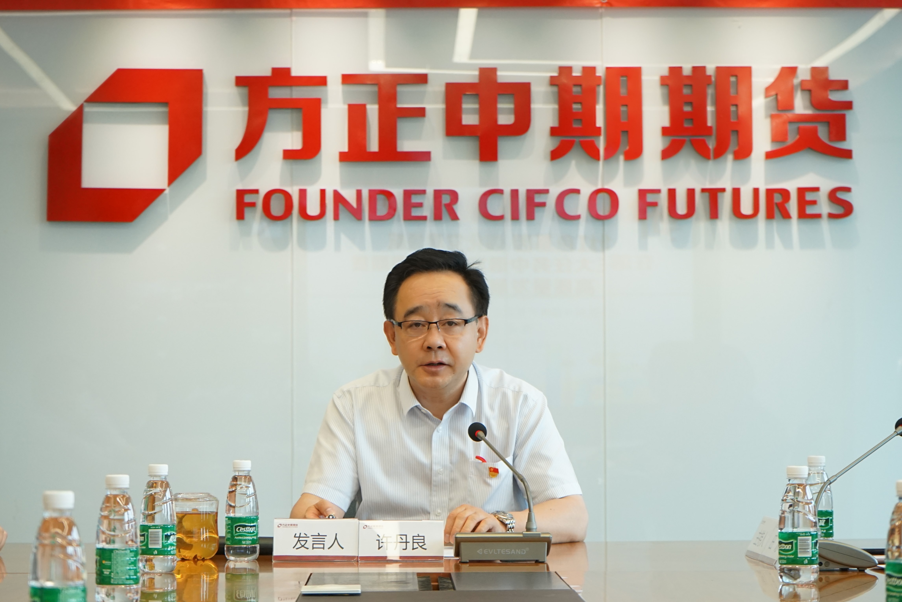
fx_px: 1754
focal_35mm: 70
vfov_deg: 19.5
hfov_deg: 28.8
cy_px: 301
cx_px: 451
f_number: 5.6
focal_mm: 70
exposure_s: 1/160
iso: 1000
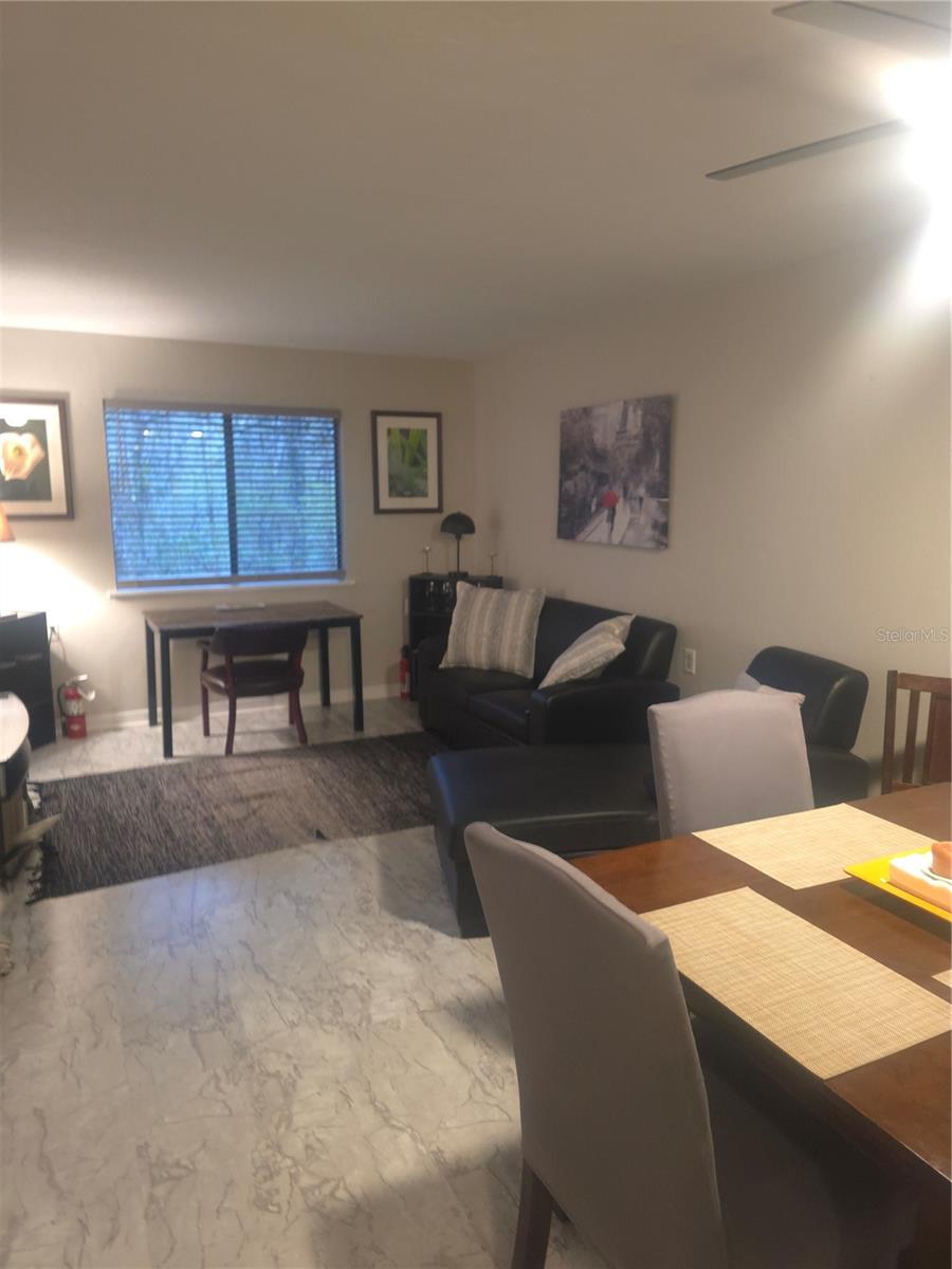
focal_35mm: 23
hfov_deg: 58.9
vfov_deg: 73.9
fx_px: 843
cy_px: 634
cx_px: 476
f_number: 1.7
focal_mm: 6.3
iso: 400
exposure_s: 1/24
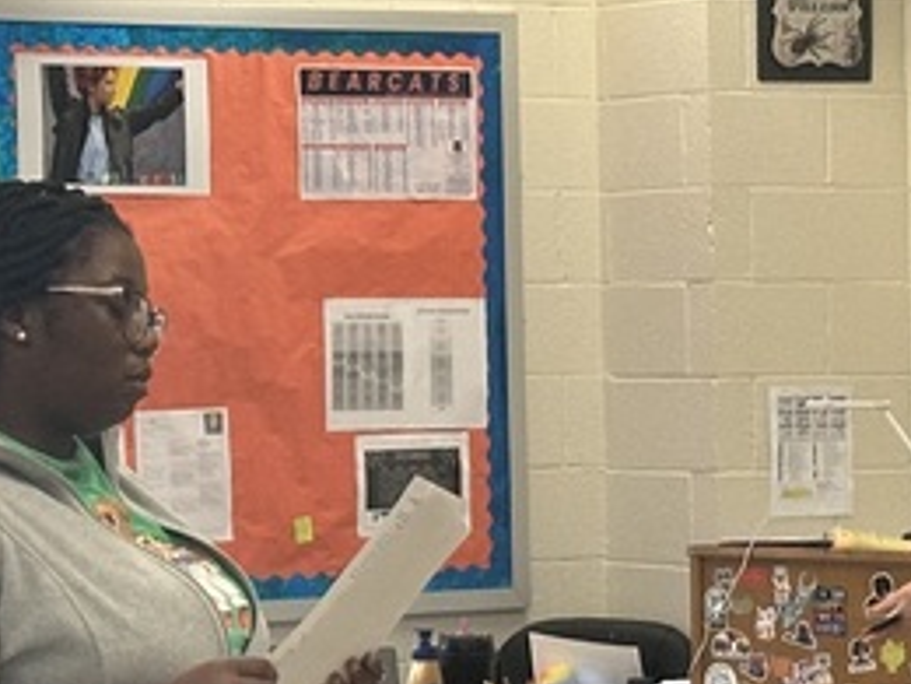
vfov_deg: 7.8
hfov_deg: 10.4
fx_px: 4974
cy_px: 628
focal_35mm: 189
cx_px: 806
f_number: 1.78
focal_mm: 6.86
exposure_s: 1/60
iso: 160
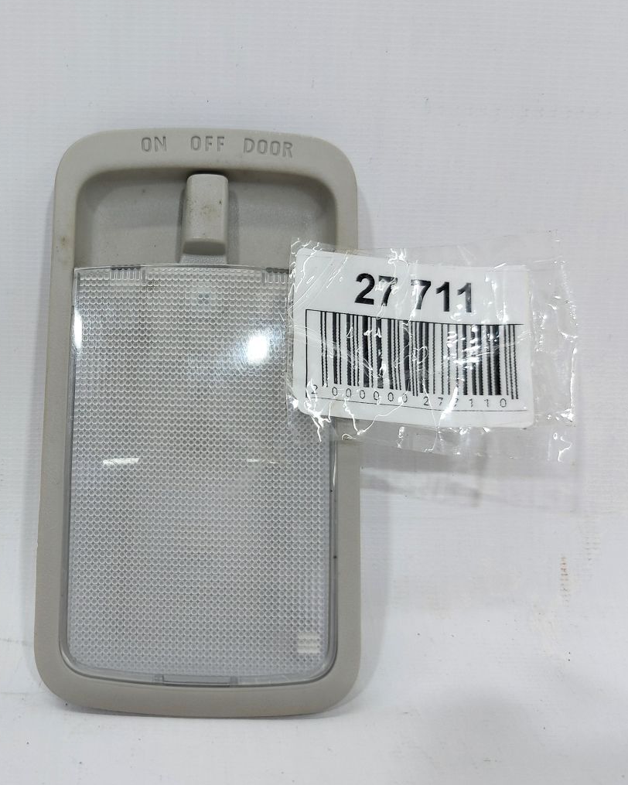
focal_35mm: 32
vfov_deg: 55.7
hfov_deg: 44.2
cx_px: 154
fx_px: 743
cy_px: 391
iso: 100
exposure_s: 1/50
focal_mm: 5.23
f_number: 1.8
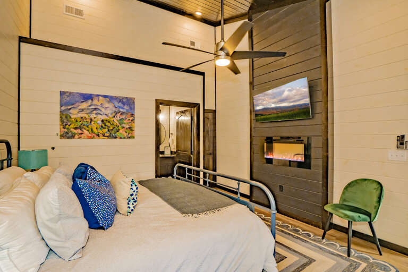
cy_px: 136
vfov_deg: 73.7
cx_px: 204
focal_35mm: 16
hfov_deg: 96.7
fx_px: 181
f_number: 7.1
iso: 1600
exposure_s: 1/160
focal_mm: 16
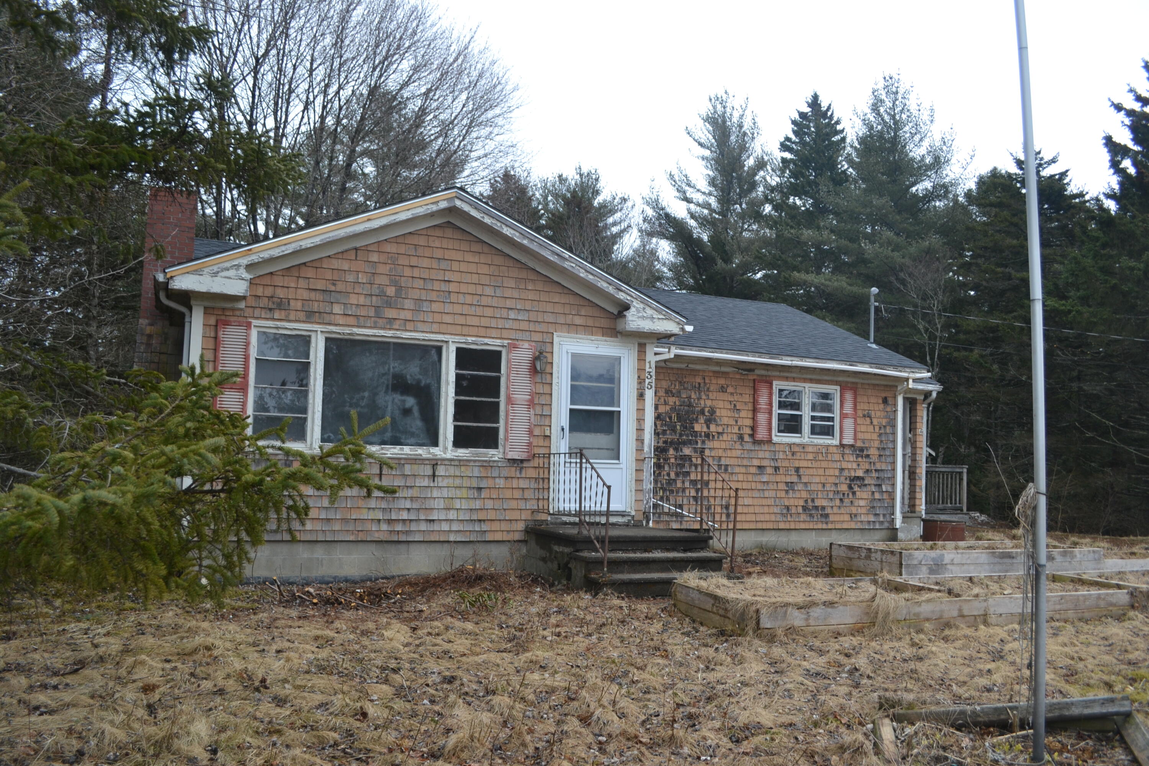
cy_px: 383
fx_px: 862
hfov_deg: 67.4
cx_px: 574
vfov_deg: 47.9
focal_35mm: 27
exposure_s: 1/125
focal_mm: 18
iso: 220
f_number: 5.6
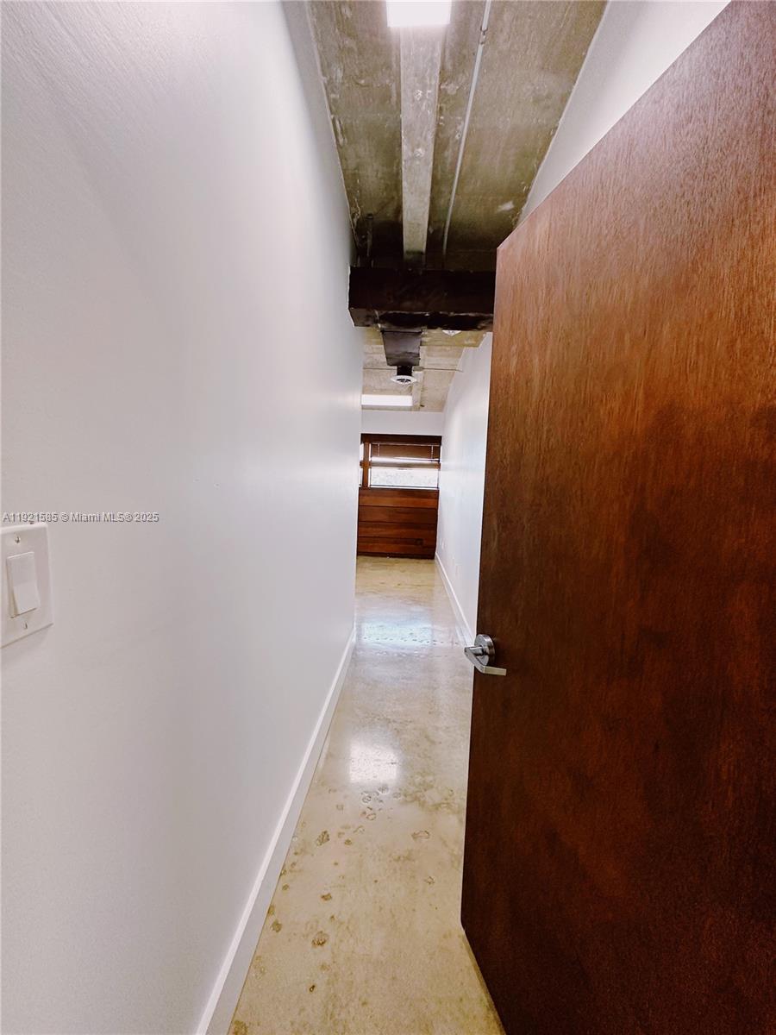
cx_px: 388
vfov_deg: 102.1
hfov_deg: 85.7
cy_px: 518
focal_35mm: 14
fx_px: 418
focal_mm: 2.22
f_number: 2.2
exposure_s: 1/120
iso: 250
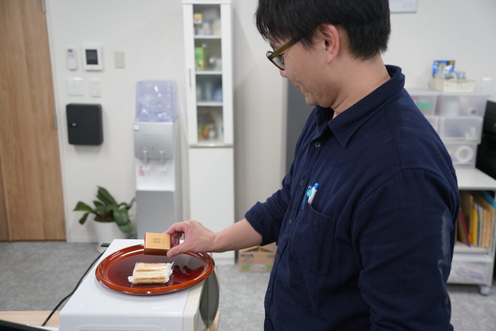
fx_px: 510
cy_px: 166
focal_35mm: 37
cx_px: 248
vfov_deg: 36.0
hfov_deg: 51.9
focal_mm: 37
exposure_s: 1/160
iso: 1600
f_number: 4
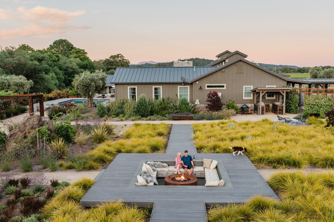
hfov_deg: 54.4
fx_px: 325
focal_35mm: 35
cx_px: 167
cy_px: 111
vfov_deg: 37.8
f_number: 4
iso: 400
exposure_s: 1/125
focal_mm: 35
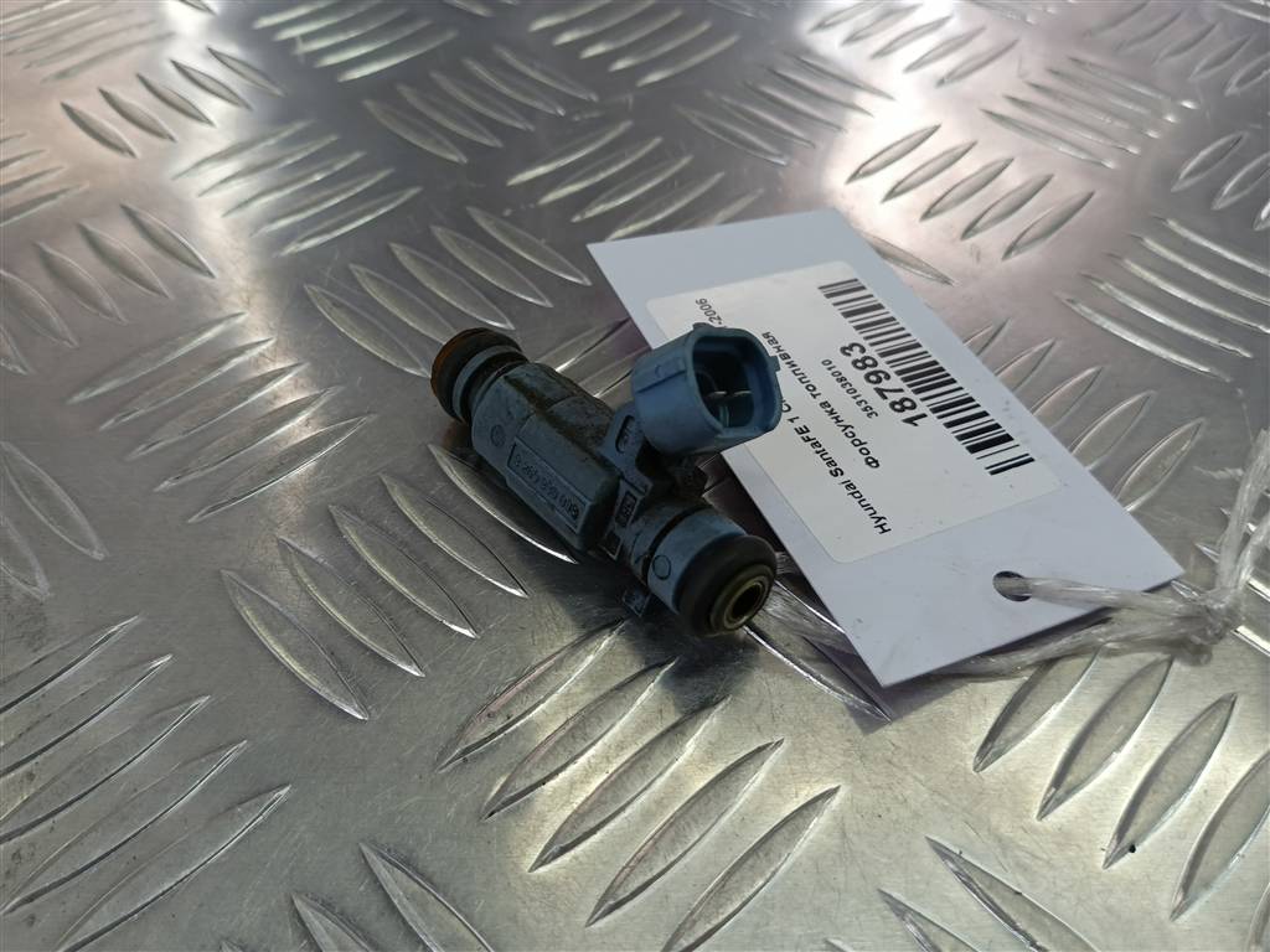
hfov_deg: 65.3
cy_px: 476
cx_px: 635
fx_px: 991
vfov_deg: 51.4
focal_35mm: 27
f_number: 1.6
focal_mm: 4.11
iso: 106
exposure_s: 1/100
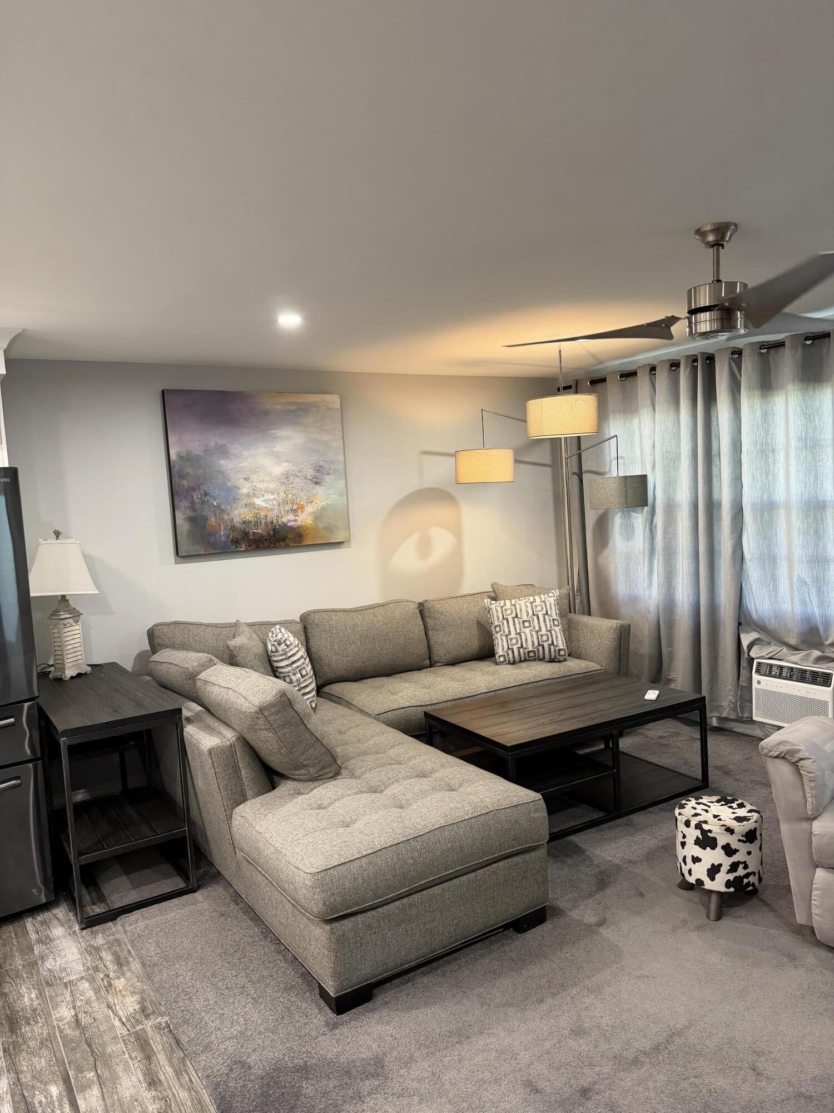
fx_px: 771
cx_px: 417
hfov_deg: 56.8
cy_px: 556
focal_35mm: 24
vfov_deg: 71.6
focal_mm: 6.76
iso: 200
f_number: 1.78
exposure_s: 1/60
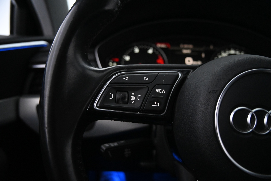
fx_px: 565
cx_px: 136
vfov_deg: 18.2
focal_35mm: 75
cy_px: 90
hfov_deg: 27.0
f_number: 6.3
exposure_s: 1/125
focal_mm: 50
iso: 5000
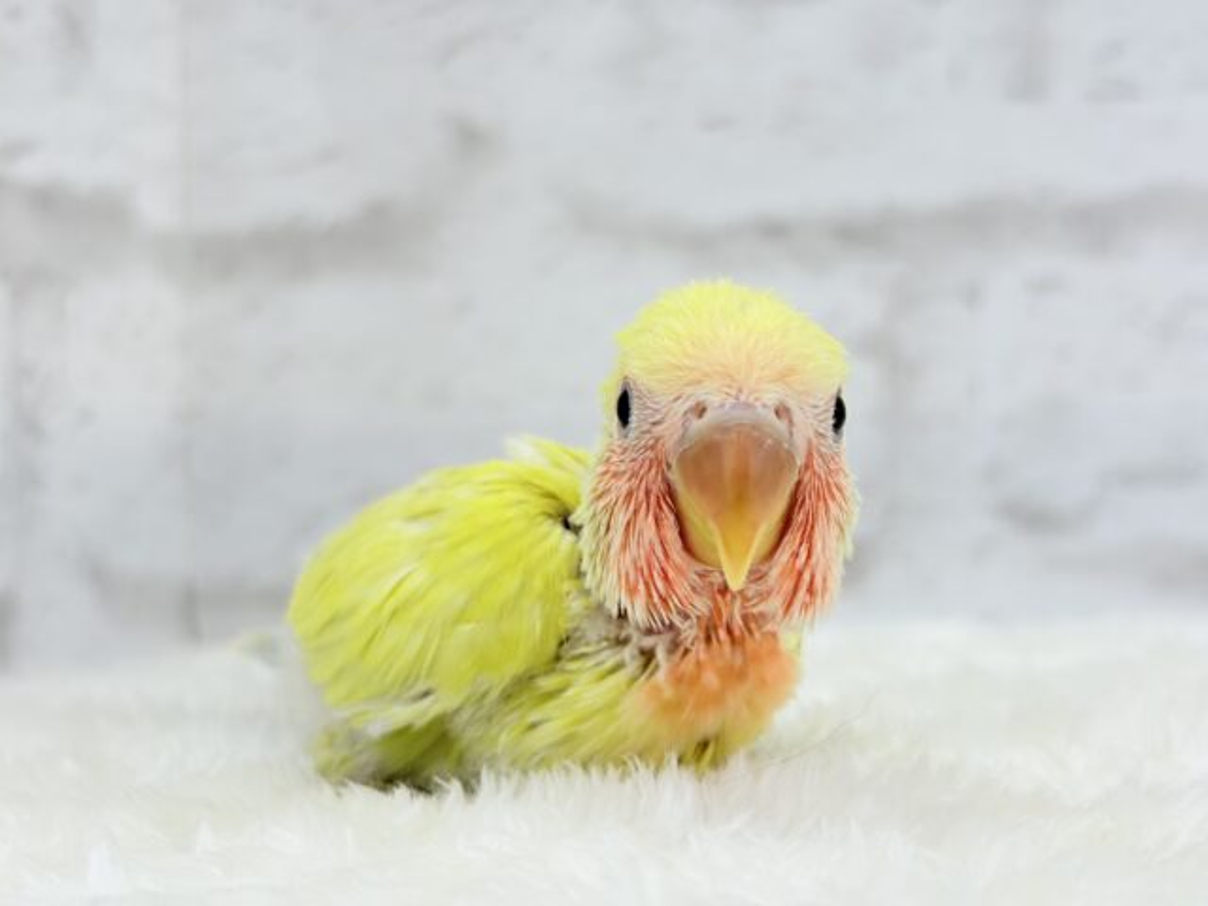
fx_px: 1815
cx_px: 604
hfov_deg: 36.8
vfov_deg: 28.0
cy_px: 453
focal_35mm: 52
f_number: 1.6
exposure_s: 1/50
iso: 25
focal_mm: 5.96
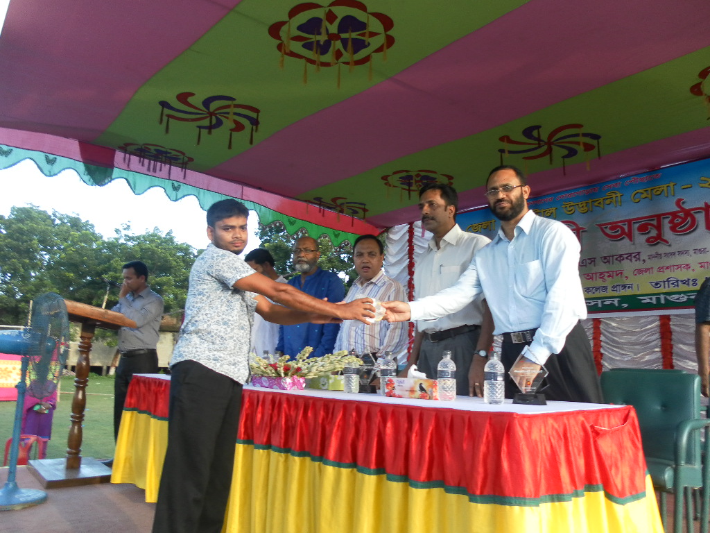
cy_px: 266
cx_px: 355
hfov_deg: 63.4
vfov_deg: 49.7
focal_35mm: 28
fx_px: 574
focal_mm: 4.9
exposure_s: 1/50
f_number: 3.2
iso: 80
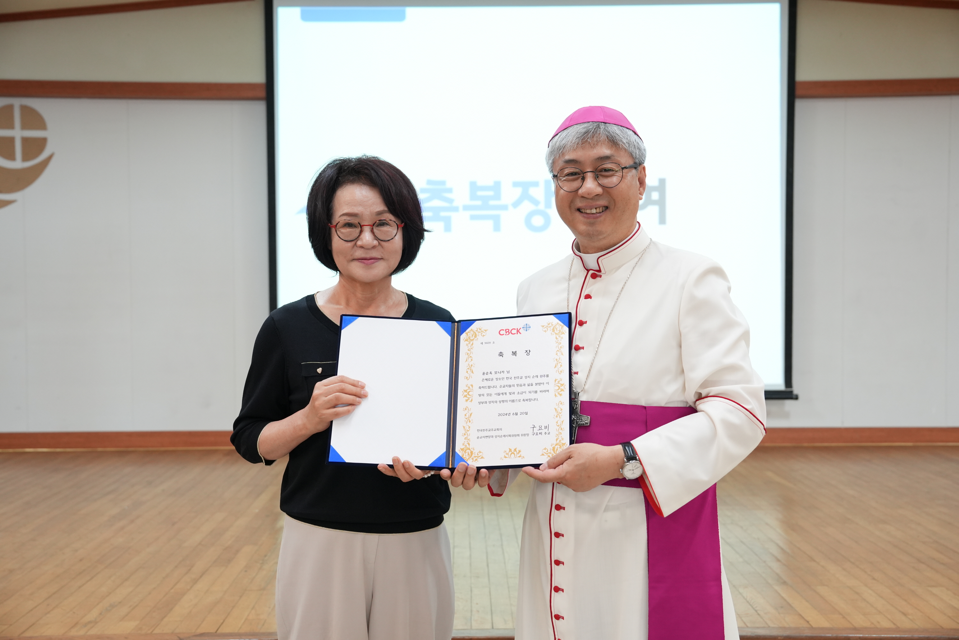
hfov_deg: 46.4
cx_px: 480
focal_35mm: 42
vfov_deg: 31.9
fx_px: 1119
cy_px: 320
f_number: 4.5
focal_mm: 42
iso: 1250
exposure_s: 1/125
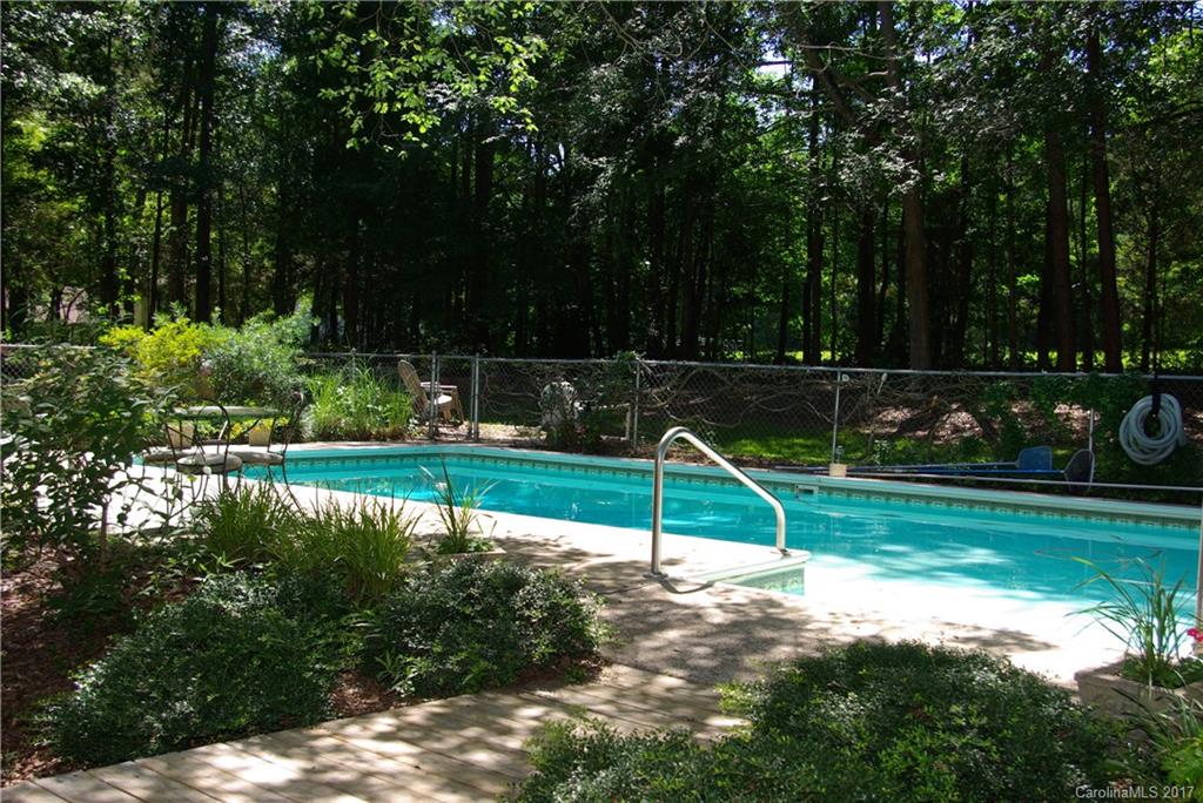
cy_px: 402
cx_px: 602
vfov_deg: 34.3
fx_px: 1304
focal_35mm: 39
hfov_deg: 49.5
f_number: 5.6
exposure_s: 1/125
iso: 100
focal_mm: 26
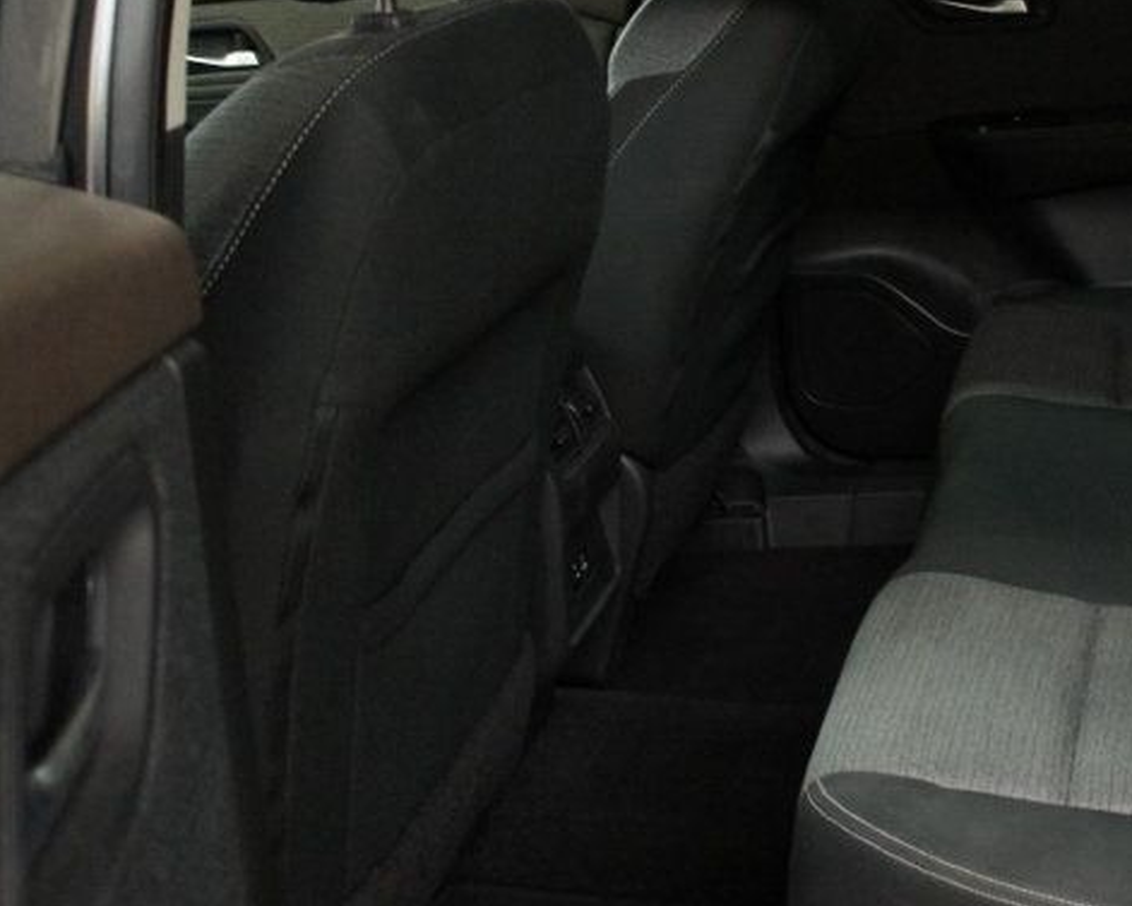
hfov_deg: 32.4
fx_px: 1843
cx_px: 1031
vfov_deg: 27.2
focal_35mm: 55
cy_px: 227
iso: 1600
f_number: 3.5
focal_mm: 18
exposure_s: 1/30
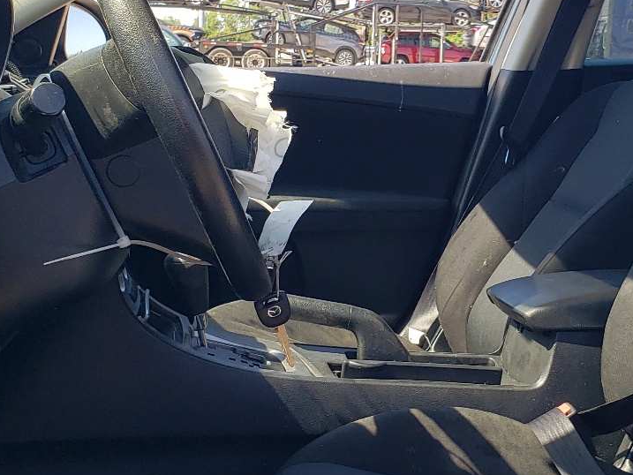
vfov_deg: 25.2
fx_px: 1061
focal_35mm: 58
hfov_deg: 32.9
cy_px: 225
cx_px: 429
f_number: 1.5
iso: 50
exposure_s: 1/345
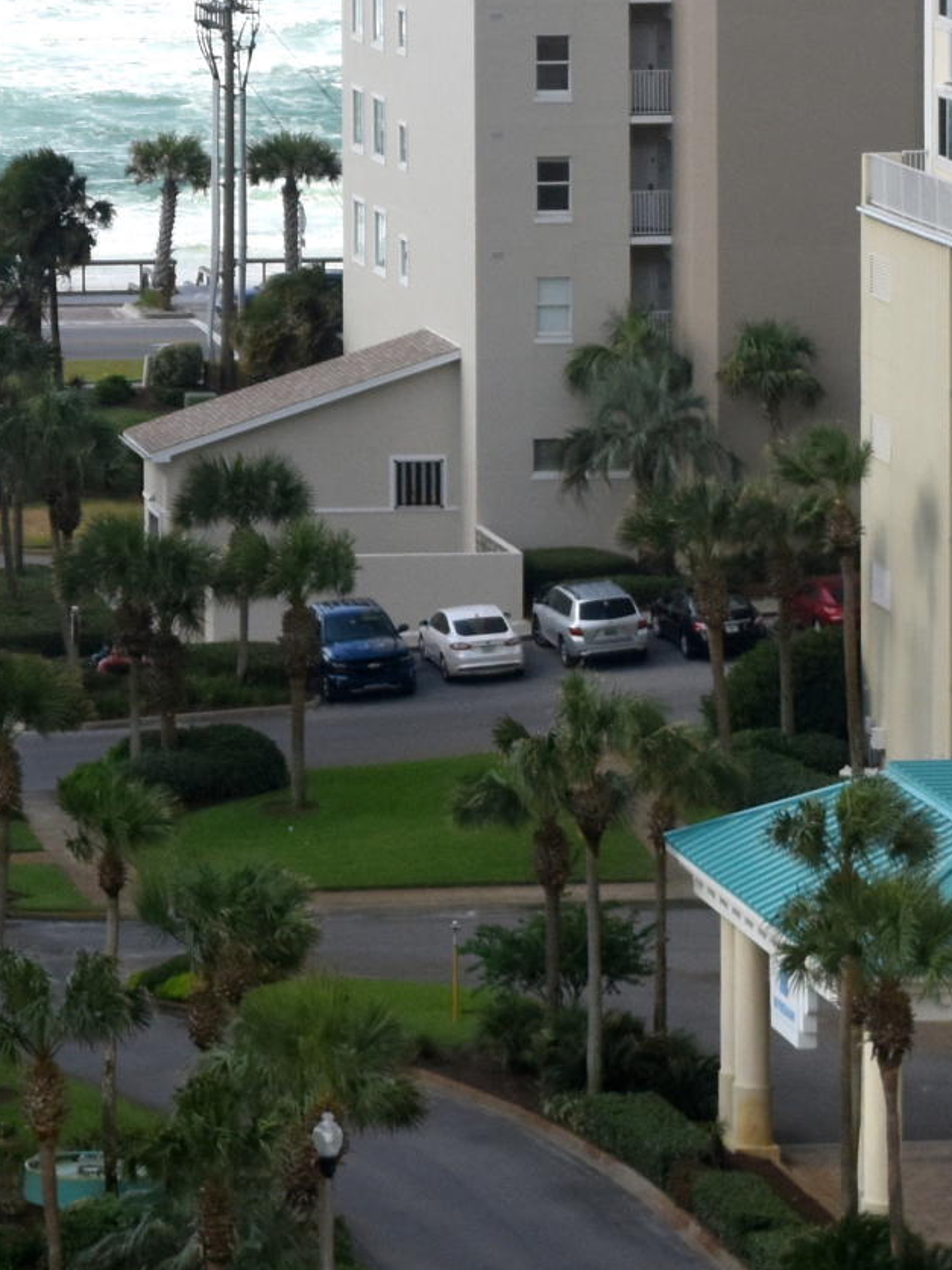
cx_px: -999
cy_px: -39
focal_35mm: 207
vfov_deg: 9.5
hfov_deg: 6.9
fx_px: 7590
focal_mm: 40
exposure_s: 1/500
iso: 360
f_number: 11
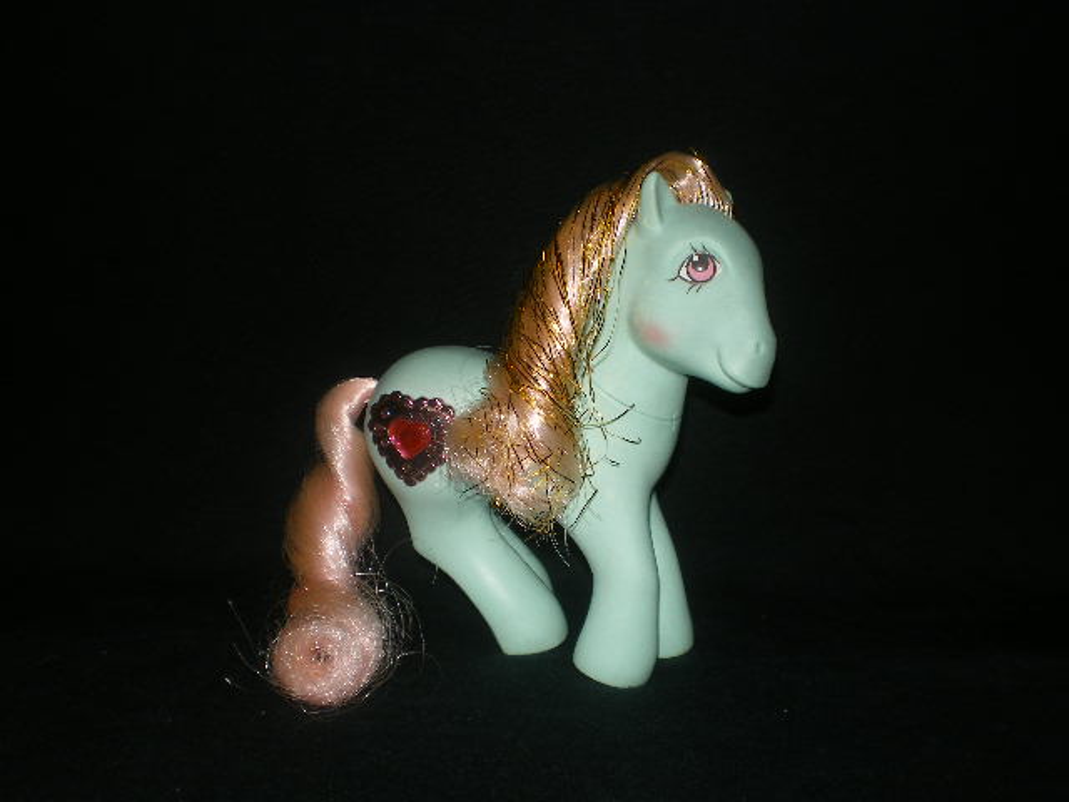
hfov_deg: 49.0
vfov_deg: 37.7
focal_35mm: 38
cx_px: 534
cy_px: 401
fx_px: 1174
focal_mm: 6.3
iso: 64
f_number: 4.6
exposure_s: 1/30
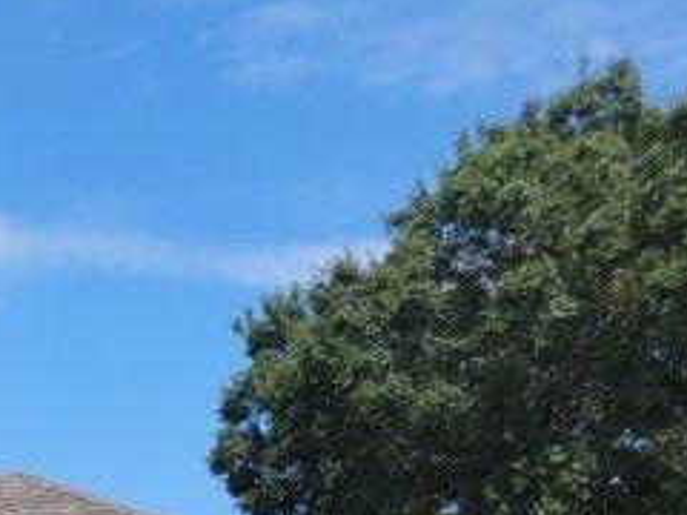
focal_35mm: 111
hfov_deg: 14.7
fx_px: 2203
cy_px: 1024
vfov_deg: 11.9
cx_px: -664
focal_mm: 5.4
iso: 40
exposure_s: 1/1930
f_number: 1.8
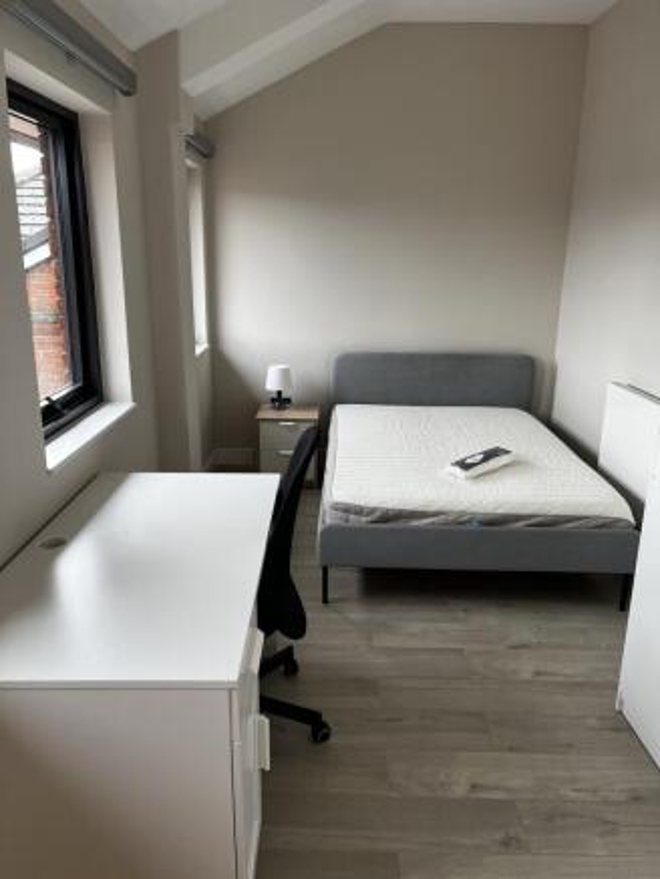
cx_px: 330
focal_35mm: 26
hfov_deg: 53.1
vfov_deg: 67.3
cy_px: 440
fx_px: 661
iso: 50
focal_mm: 5.1
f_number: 1.6
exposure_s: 1/100
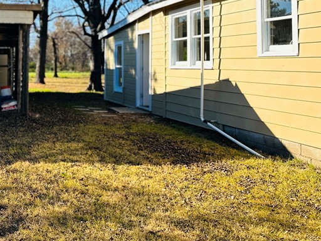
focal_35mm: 48
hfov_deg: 36.8
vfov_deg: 29.4
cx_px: 25
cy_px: 40
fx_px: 445
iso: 80
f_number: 1.78
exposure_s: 1/2732
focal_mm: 6.86
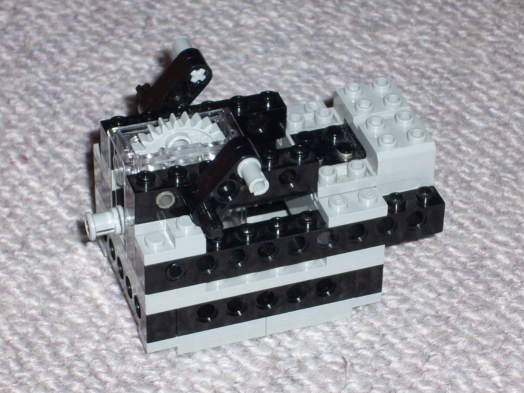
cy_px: 196
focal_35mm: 131
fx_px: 1983
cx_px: 262
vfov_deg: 11.3
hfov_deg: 15.1
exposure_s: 1/30
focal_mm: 17.4
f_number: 5
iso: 100
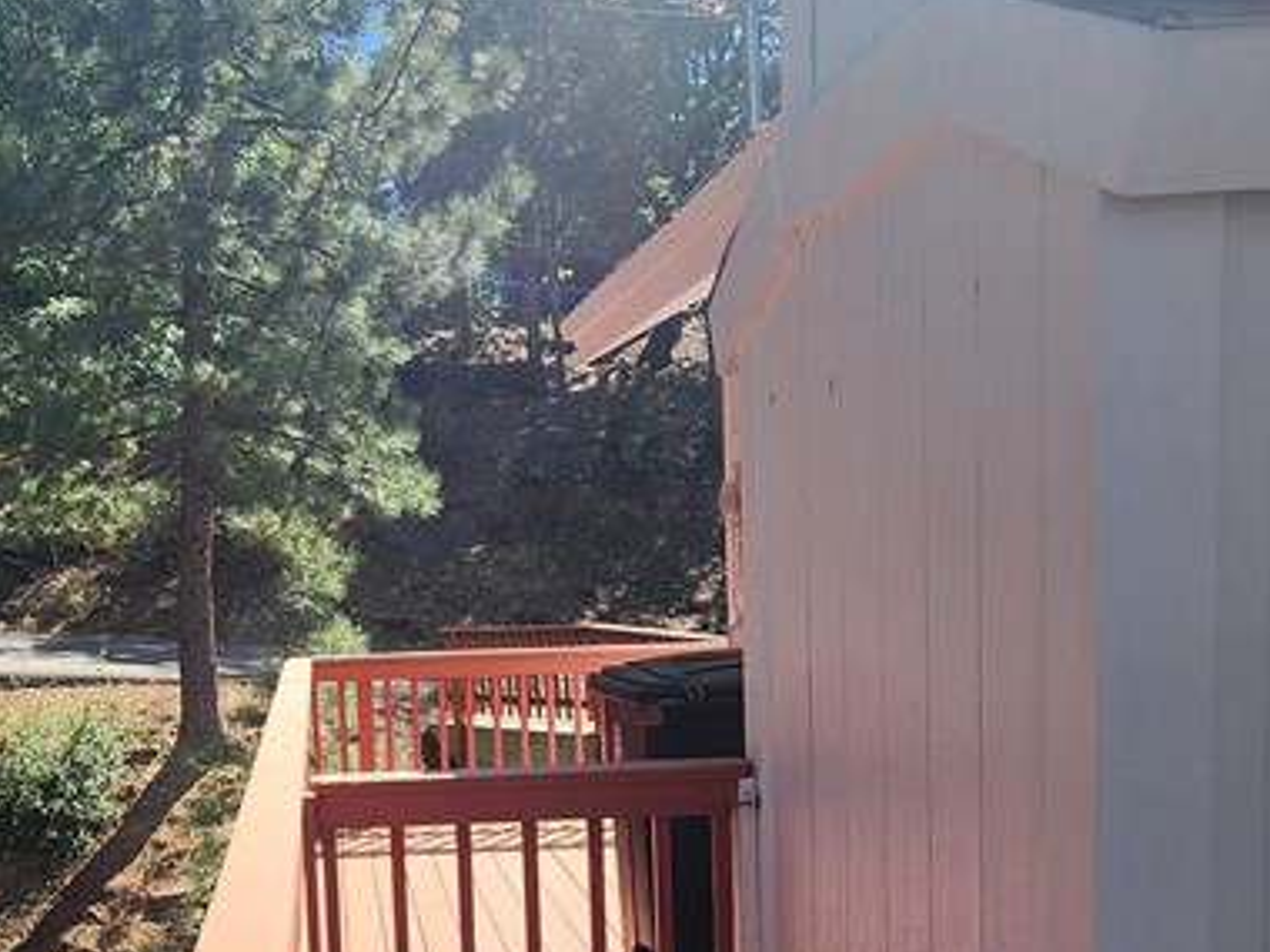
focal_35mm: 35
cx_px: 311
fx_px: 1284
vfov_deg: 39.9
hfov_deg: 50.4
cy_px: 675
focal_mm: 2.2
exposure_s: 1/866
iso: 50
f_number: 2.2
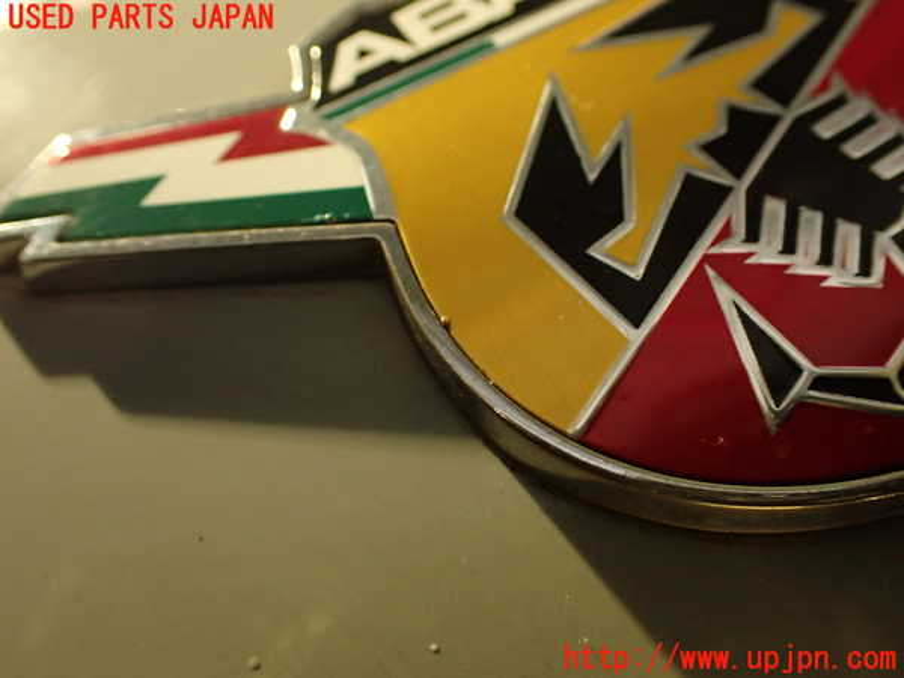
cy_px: 339
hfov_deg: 51.4
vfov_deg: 39.7
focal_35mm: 36
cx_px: 452
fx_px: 940
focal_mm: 6.37
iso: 640
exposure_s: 1/40
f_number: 2.5
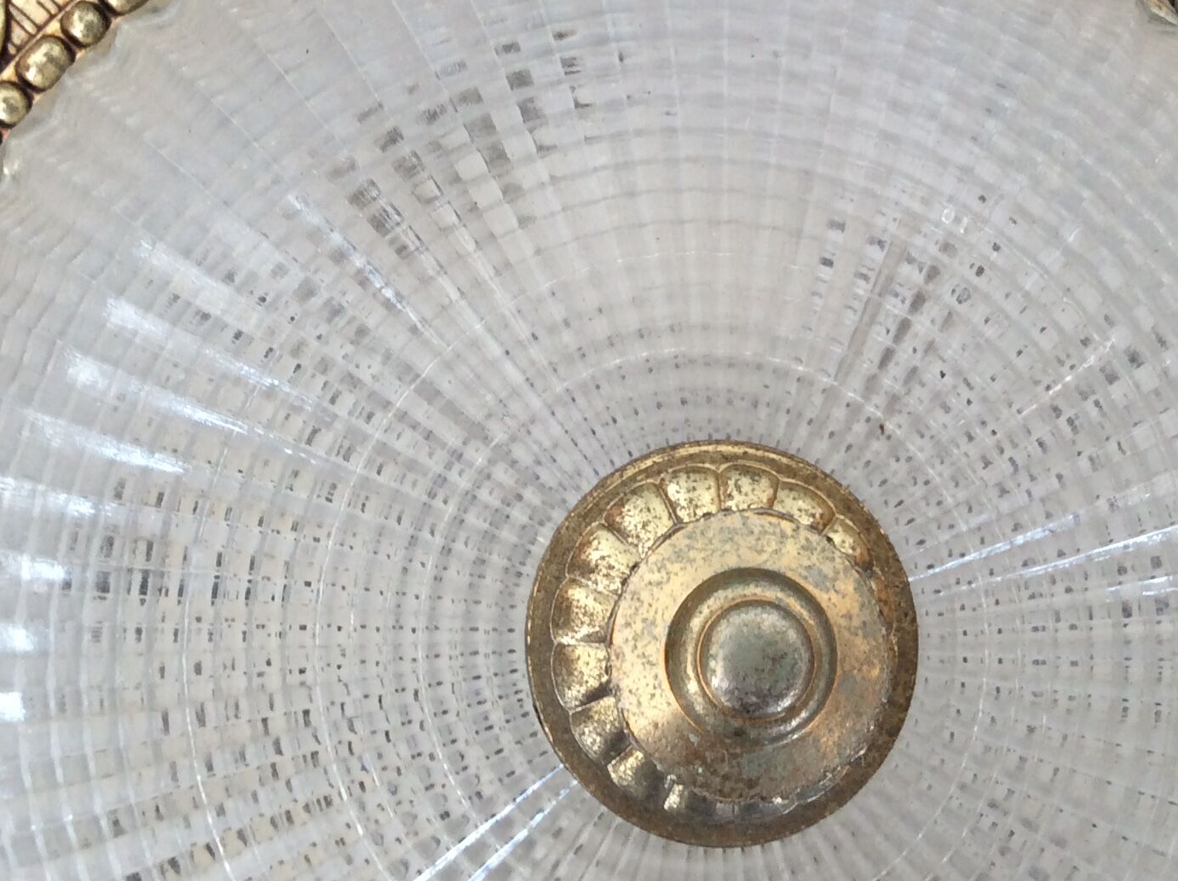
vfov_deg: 24.2
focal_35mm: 60
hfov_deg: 32.2
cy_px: 242
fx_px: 2039
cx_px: 572
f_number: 2.4
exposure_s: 1/33
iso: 40
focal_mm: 3.3
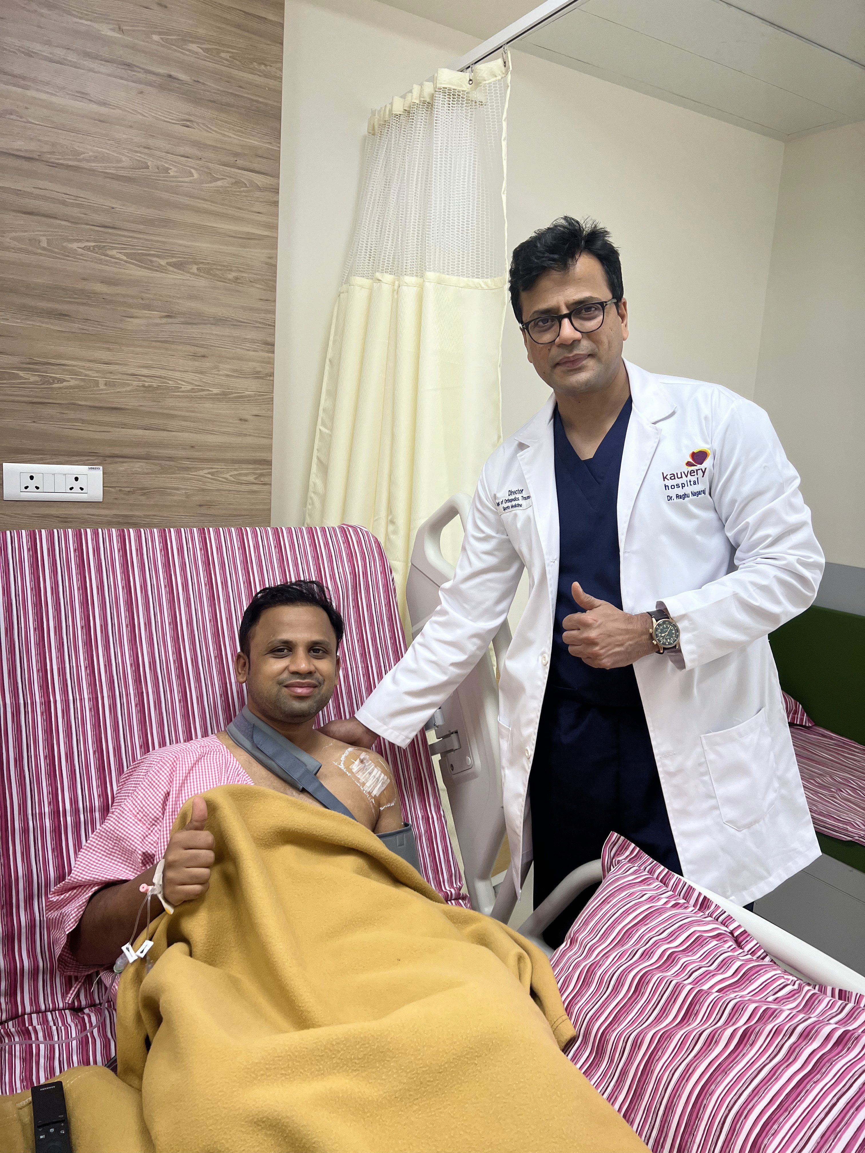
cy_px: 576
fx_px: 866
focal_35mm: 26
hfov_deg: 53.1
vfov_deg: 67.3
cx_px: 432
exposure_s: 1/100
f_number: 1.5
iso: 80
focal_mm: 5.7
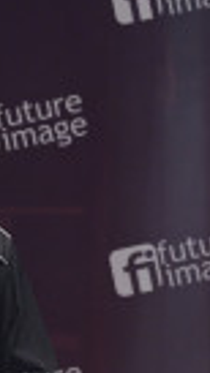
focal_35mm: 1313
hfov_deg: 0.9
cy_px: 332
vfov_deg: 1.6
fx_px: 13006
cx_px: -329
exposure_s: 1/250
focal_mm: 380
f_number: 6.3
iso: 3200
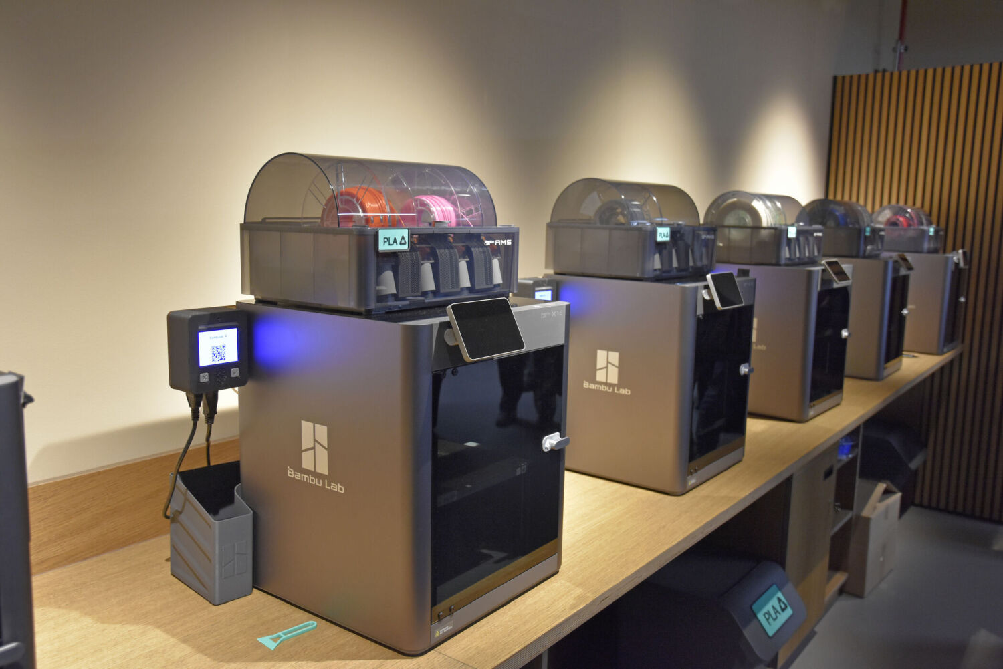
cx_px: 502
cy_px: 334
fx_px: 836
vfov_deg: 43.6
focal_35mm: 30
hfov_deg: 61.9
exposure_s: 1/60
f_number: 4
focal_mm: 20
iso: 1400
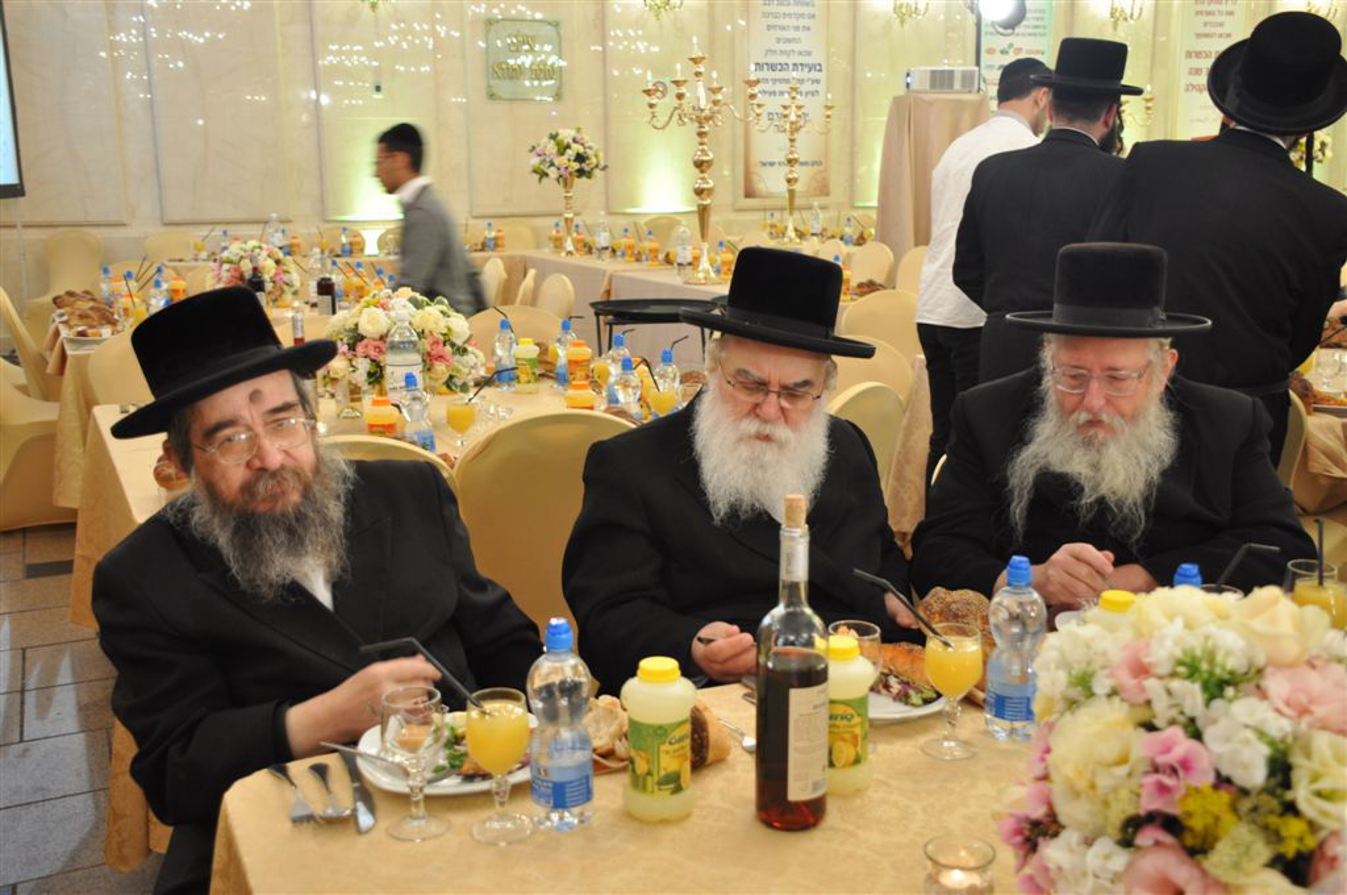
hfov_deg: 49.6
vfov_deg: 34.1
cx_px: 674
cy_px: 448
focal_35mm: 39
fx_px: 1457
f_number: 4
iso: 500
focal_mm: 26
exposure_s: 1/40
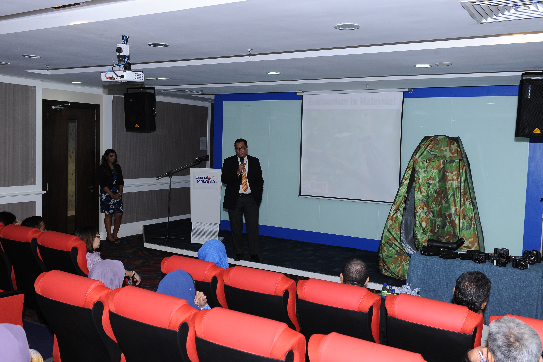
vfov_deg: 40.0
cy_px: 178
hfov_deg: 57.2
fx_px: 498
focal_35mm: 33
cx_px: 268
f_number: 5
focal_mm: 32
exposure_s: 1/160
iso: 800
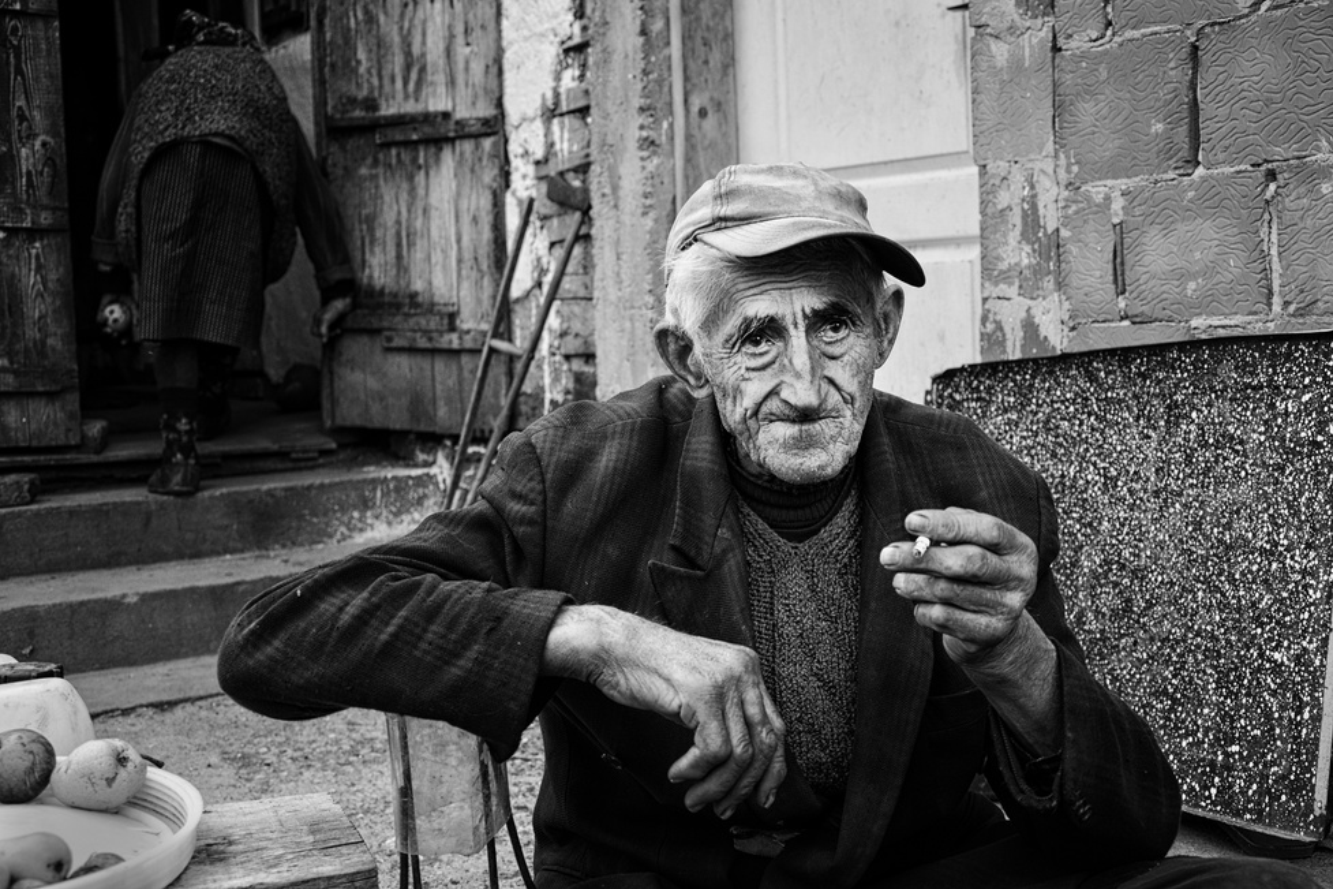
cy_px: 438
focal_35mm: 49
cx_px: 660
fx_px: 1814
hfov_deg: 40.3
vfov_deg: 27.5
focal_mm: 32
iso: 400
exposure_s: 1/200
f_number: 4.2
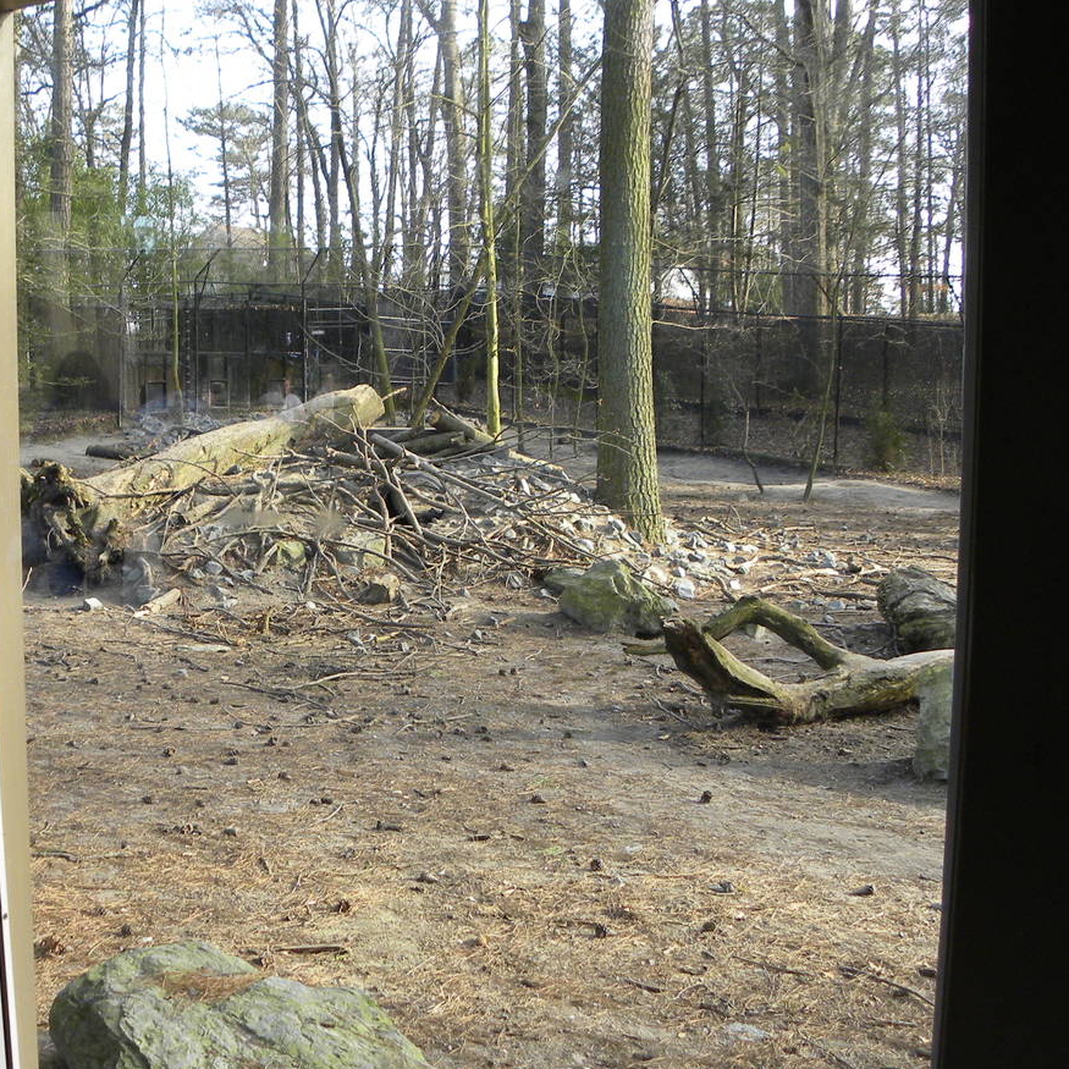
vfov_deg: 40.0
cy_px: 566
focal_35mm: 42
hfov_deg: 39.1
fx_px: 1467
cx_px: 280
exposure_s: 1/59.8
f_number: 2.8
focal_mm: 4.6
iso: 100
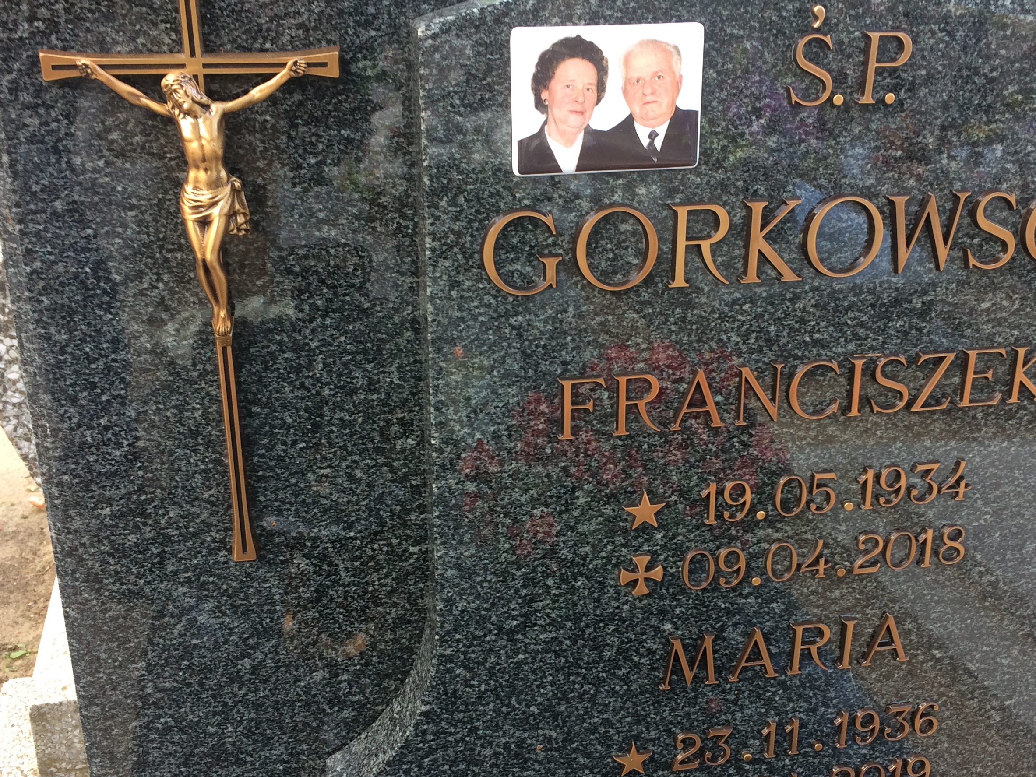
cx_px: 554
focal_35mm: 40
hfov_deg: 46.8
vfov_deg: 35.9
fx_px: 1197
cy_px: 415
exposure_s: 1/50
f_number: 2.2
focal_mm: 4.15
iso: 50
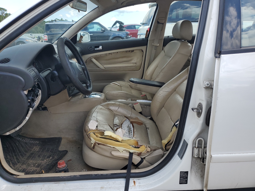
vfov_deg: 53.1
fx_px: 192
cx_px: 128
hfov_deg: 67.3
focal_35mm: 26
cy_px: 96
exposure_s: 1/1000
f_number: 1.5
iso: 50
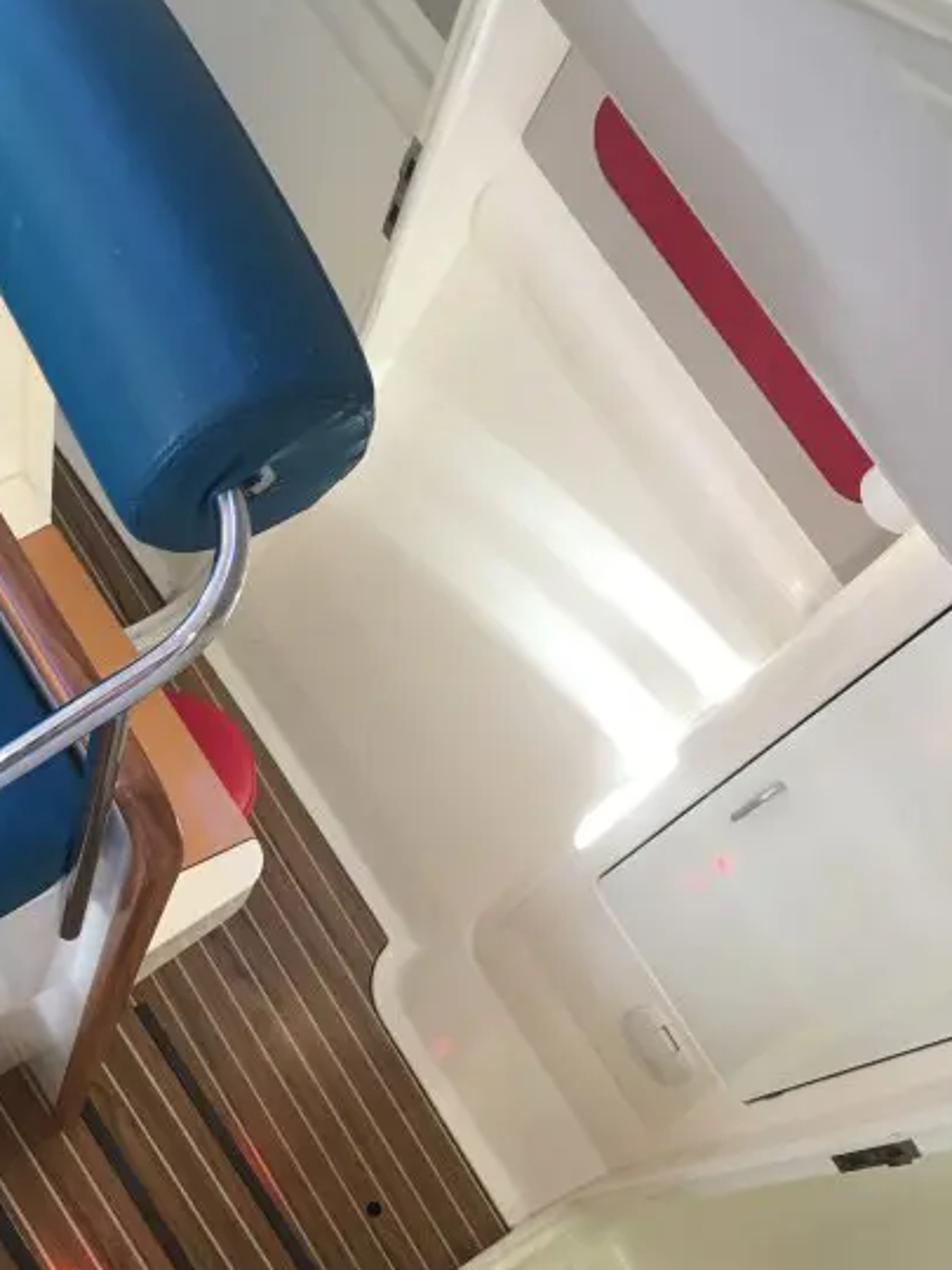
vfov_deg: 43.4
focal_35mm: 43
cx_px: 468
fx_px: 1577
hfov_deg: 33.6
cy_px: 826
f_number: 2.2
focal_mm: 4.15
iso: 40
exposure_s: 1/30
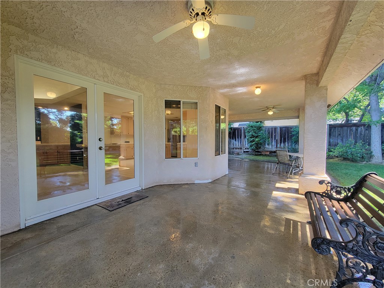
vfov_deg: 89.9
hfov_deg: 106.2
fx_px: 144
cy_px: 144
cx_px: 192
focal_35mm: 13
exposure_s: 1/60
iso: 100
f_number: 2.2
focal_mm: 2.2
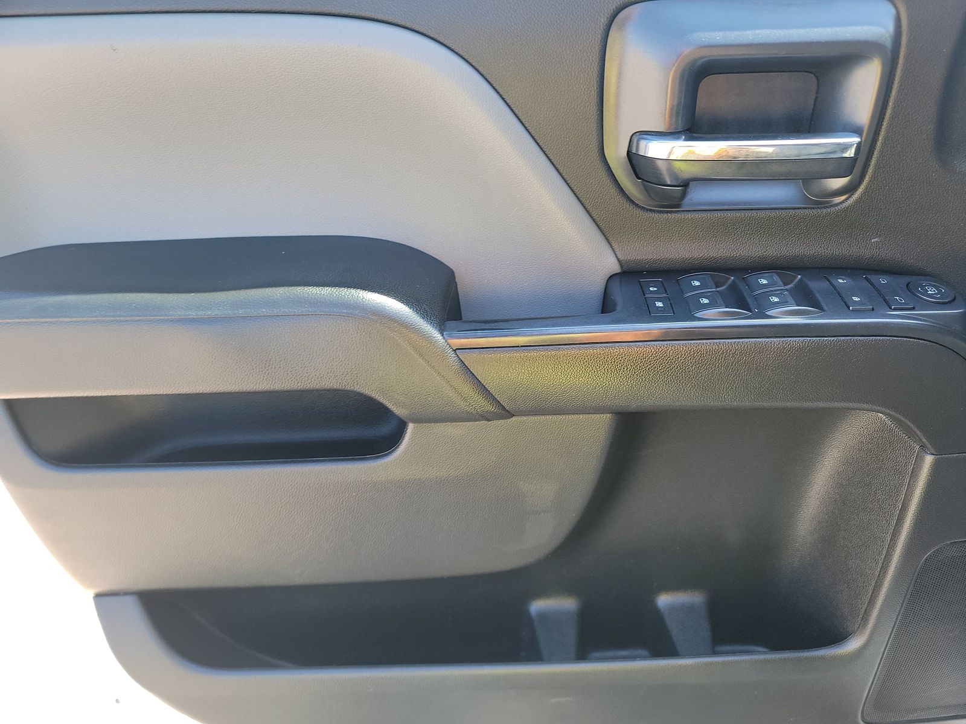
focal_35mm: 24
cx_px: 483
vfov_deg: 56.8
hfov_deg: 71.6
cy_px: 362
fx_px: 670
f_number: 1.8
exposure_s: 1/59
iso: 60
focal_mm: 6.7
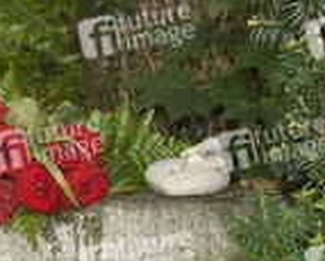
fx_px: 1851
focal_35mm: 192
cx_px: -151
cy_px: -25
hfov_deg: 9.8
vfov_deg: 8.0
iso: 1000
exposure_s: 1/100
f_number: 6.3
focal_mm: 65
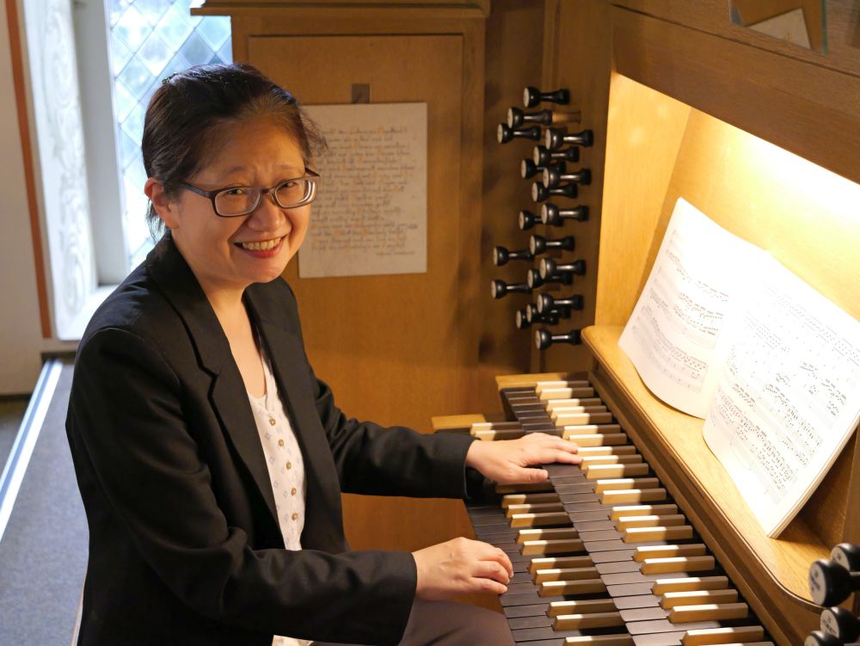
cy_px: 323
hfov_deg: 39.6
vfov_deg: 30.3
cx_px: 430
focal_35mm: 48
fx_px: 1193
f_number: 3.5
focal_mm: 24
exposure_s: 1/60
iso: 3200
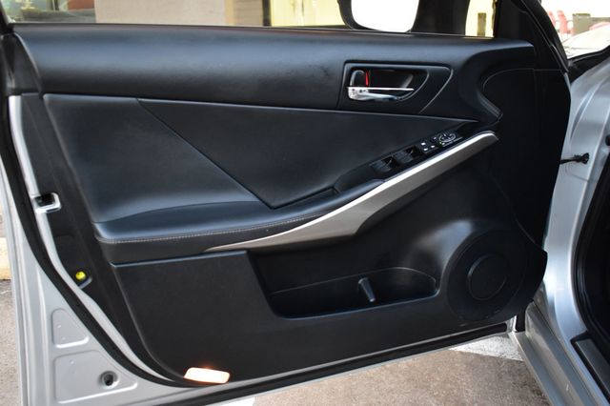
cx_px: 305
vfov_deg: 38.3
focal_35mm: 34
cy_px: 203
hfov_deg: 55.1
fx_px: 584
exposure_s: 1/15
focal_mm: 23
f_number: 4
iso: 1600
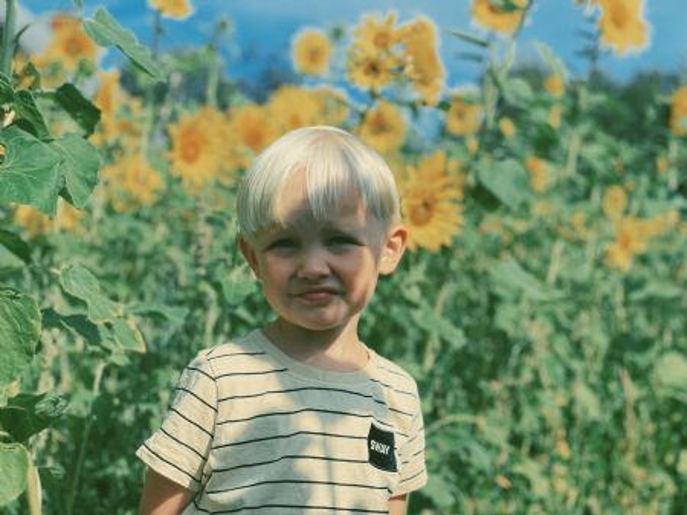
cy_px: 258
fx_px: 1031
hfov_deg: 36.8
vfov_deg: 28.0
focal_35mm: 52
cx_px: 344
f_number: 2
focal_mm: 6
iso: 32
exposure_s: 1/1916
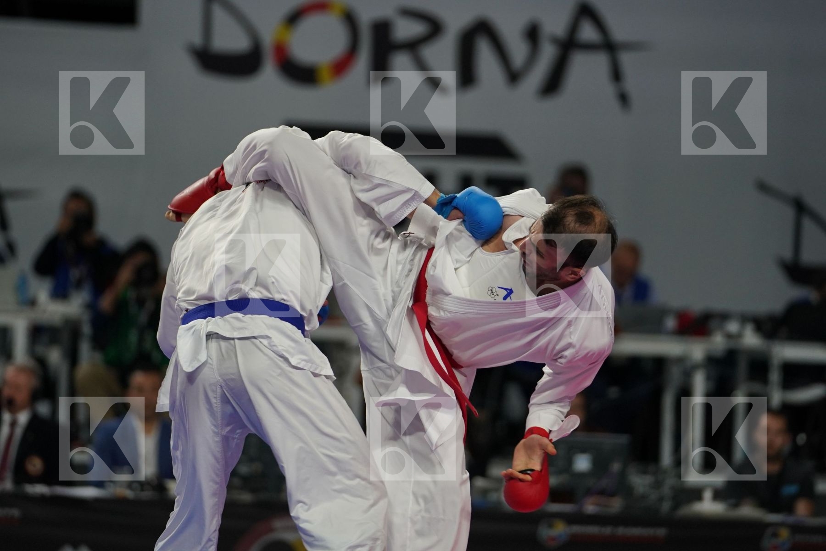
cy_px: 276
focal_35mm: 276
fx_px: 6332
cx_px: 413
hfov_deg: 7.5
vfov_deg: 5.0
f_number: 2.8
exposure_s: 1/1000
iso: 1000
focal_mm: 184
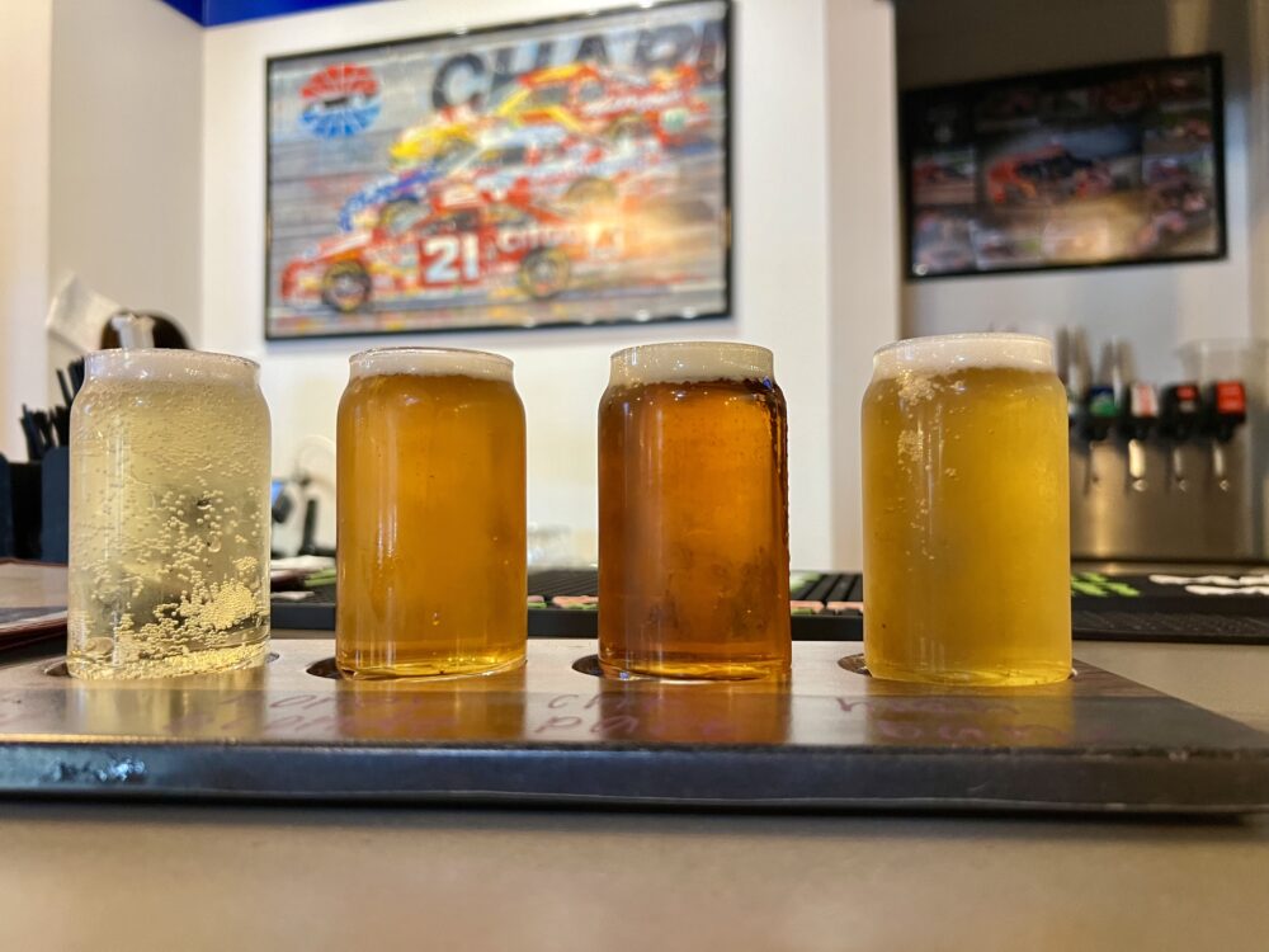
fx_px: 953
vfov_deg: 53.1
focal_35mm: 26
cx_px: 634
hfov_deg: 67.3
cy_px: 476
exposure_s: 1/60
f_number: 1.5
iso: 250
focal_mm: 5.7
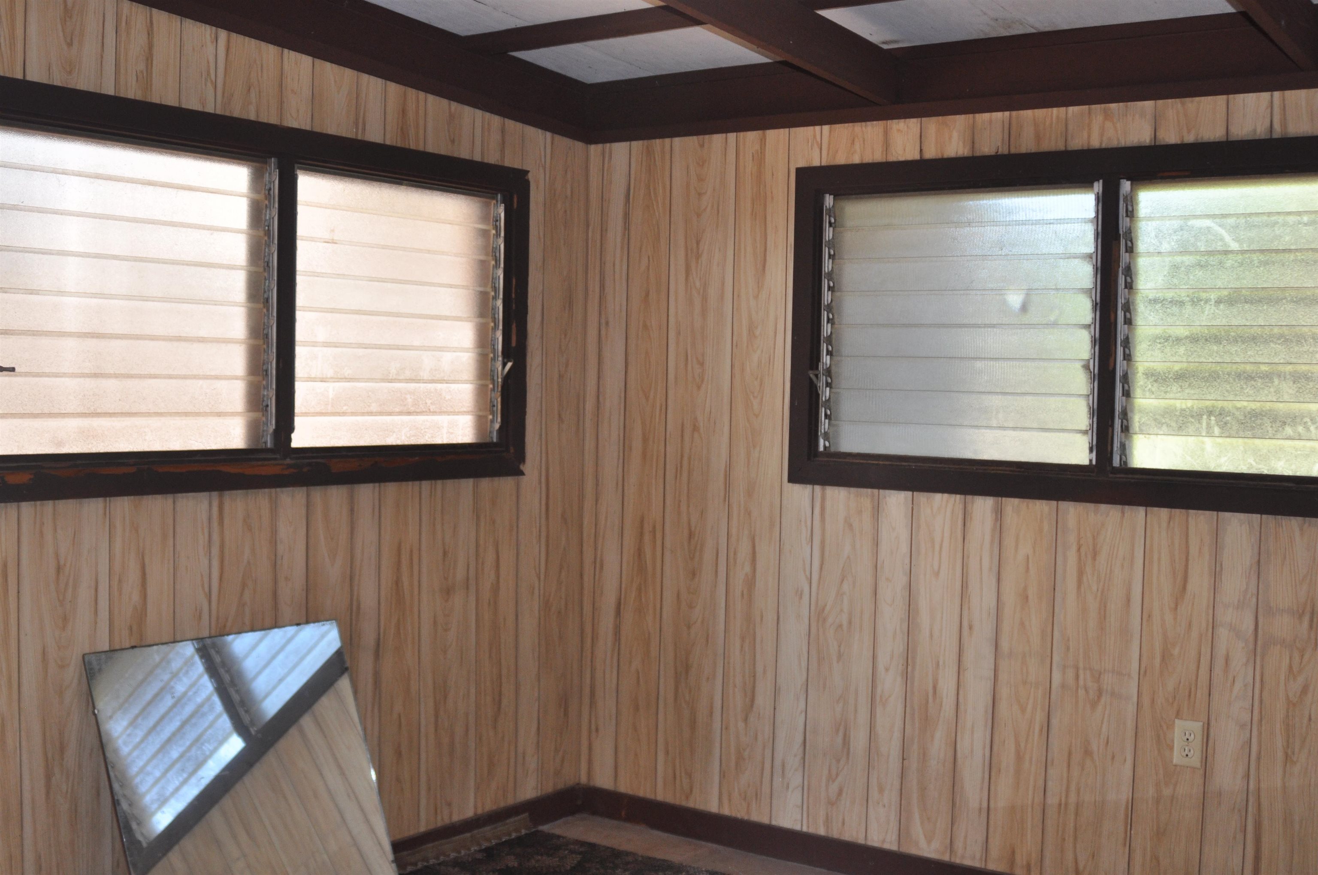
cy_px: 438
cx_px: 659
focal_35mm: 42
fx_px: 1536
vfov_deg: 31.8
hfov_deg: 46.5
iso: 560
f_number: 3.3
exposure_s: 1/125
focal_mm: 28
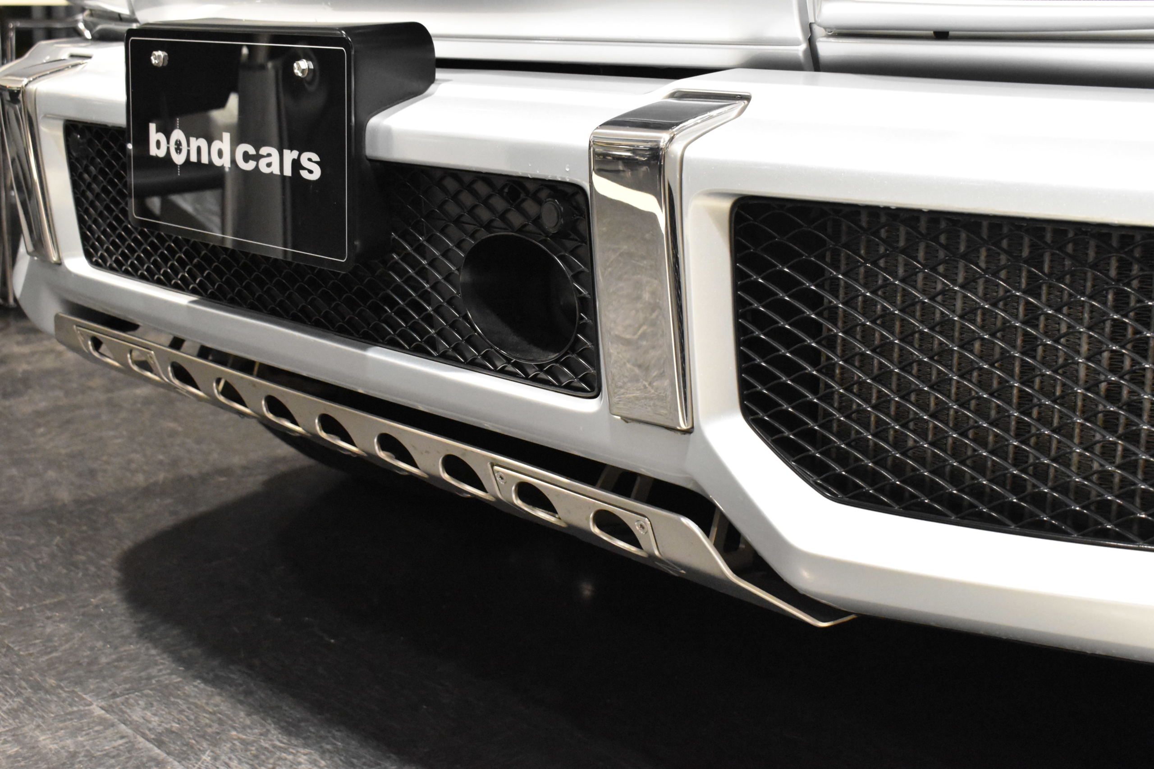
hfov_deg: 38.9
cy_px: 384
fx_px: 1635
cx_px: 577
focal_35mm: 51
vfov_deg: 26.5
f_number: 8
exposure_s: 1/50
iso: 6400
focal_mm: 34
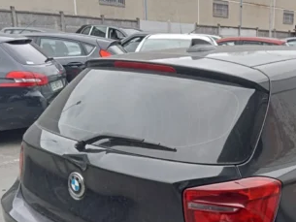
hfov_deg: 33.7
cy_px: 170
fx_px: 470
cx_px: 247
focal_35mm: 55
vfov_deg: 26.2
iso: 100
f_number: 2.2
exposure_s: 1/102
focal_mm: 3.46
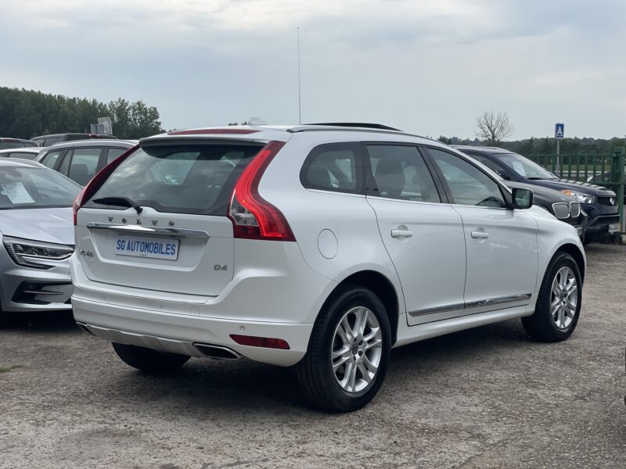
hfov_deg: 36.8
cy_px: 234
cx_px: 313
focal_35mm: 52
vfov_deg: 28.0
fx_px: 940
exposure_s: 1/1065
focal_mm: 6
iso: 32
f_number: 2
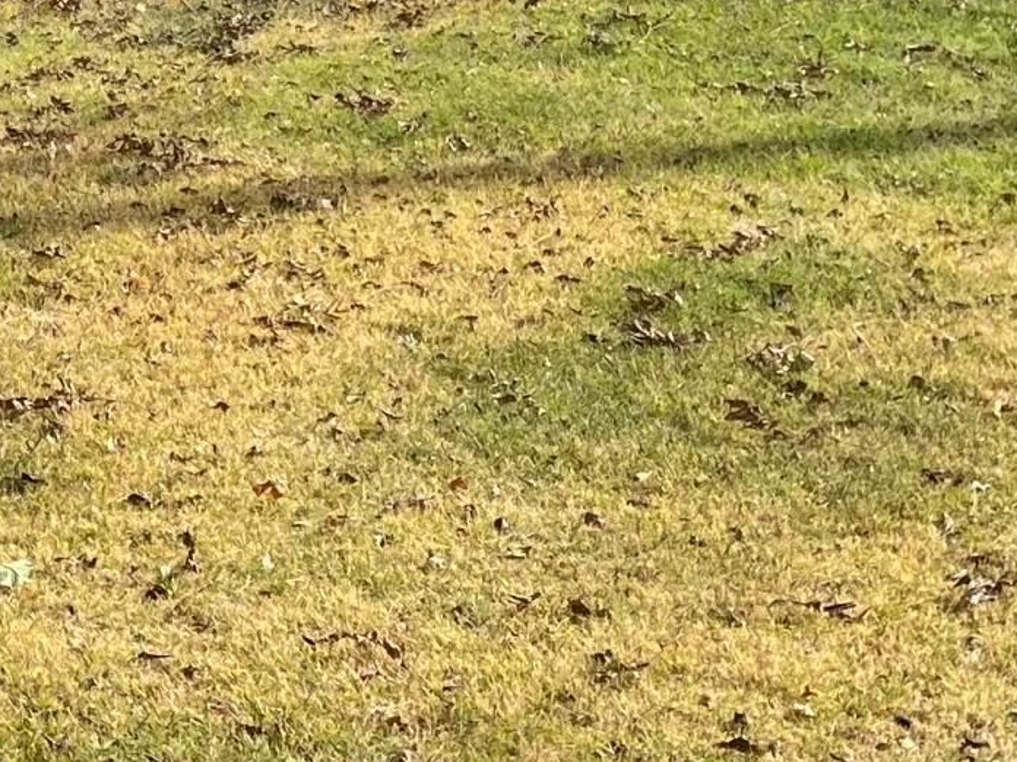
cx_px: -206
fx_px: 3291
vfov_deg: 13.0
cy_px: -7
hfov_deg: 16.8
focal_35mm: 112
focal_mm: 5.7
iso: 50
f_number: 1.5
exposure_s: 1/1779
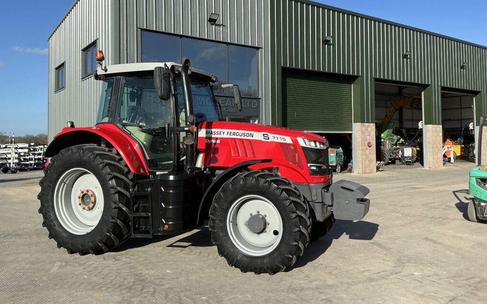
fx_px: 398
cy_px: 126
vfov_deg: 41.7
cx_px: 245
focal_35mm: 30
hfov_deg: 62.9
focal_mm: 3
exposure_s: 1/1534
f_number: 1.8
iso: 25
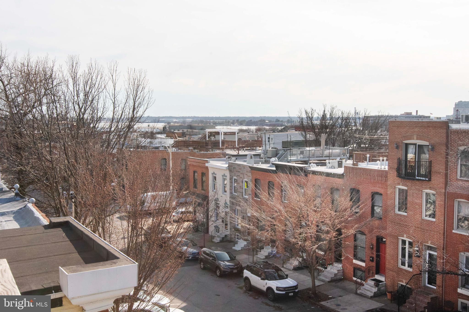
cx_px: 234
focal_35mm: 39
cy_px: 156
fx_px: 508
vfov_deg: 34.2
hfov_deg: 49.6
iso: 800
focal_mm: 26
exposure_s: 1/400
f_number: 22
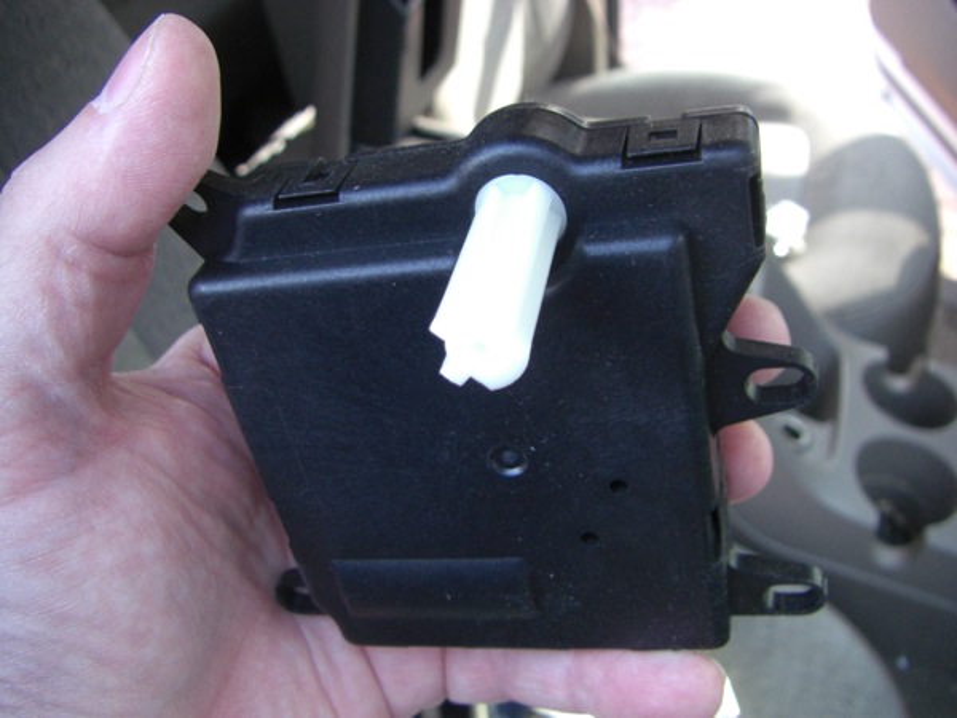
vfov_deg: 37.7
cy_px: 359
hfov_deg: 49.0
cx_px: 478
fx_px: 1051
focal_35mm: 38
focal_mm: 6.3
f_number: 3.4
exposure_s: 1/50
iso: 200
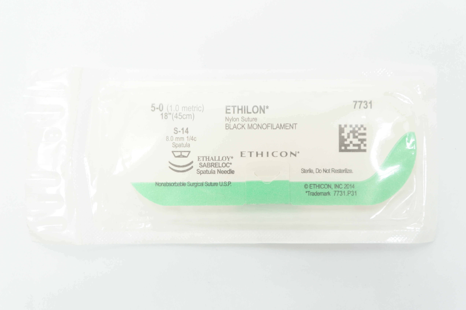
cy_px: 155
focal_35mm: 44
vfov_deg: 30.8
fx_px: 562
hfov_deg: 45.0
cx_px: 233
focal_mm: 29
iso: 400
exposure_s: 1/60
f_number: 4
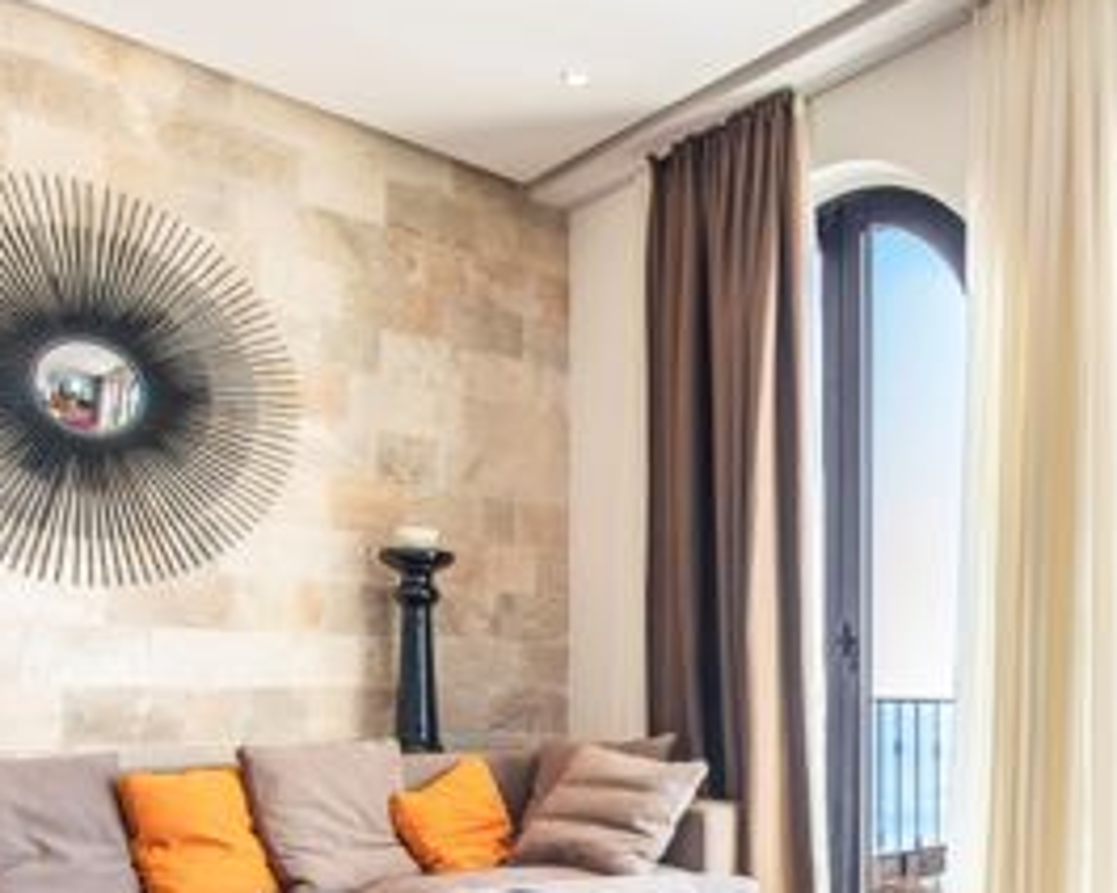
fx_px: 1157
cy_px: 678
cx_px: 862
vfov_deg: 40.9
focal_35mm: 35
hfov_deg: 49.1
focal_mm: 14
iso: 50
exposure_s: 1/20
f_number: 7.1
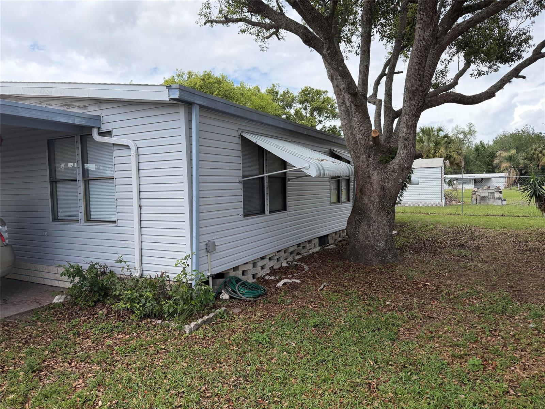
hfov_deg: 71.6
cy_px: 204
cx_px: 272
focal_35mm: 24
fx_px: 378
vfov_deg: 56.8
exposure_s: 1/3425
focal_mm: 6.76
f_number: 1.78
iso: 100
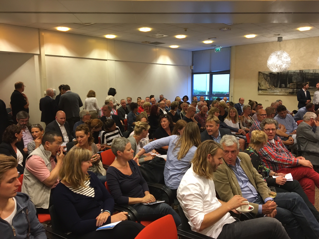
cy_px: 120
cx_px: 160
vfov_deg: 48.2
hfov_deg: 61.7
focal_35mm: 29
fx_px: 267
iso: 160
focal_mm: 4.15
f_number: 2.2
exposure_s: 1/33
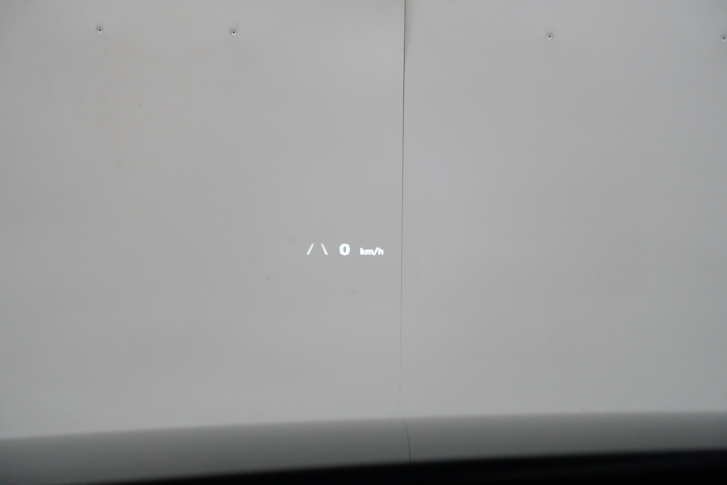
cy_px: 242
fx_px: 1414
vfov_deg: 19.5
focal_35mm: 70
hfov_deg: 28.8
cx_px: 364
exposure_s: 1/320
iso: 1000
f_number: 2.8
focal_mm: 25.7
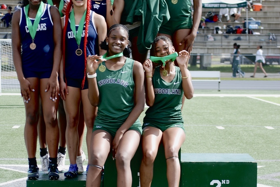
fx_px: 970
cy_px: 112
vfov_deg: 11.0
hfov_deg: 16.4
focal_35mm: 125
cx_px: 139
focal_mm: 55
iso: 200
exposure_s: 1/640
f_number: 4.2
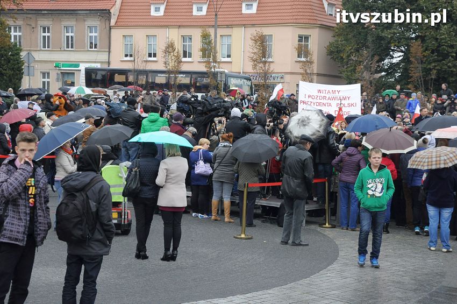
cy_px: 152
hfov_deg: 28.1
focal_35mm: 72
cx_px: 228
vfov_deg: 18.9
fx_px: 913
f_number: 7.1
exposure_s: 1/200
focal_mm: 48
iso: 800
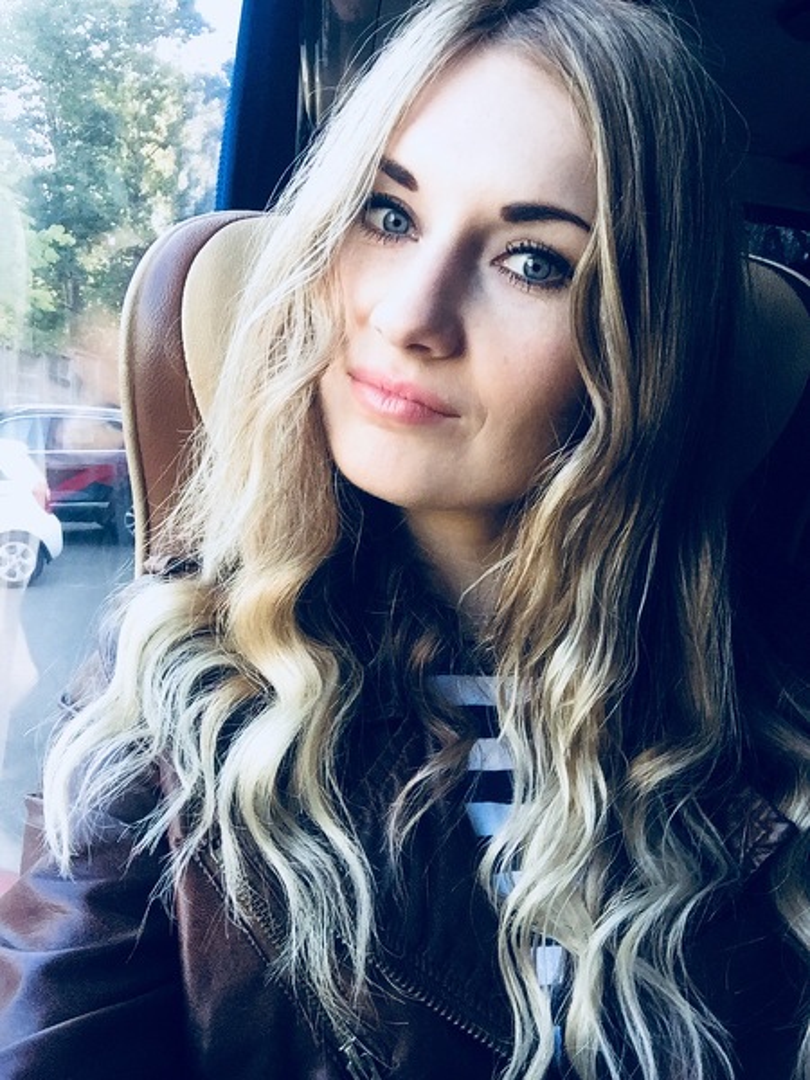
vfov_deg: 58.4
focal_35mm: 31
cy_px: 540
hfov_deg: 45.4
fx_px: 967
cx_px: 405
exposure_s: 1/33
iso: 64
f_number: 2.2
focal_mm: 2.65
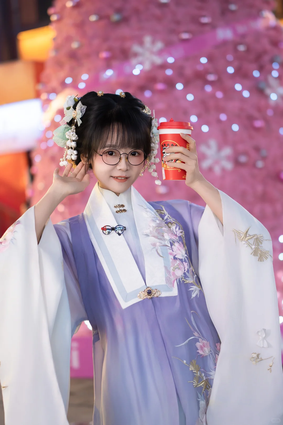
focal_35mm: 75
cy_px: 212
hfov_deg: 18.2
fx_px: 884
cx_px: 142
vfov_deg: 27.0
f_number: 1.8
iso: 400
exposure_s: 1/125
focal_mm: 50
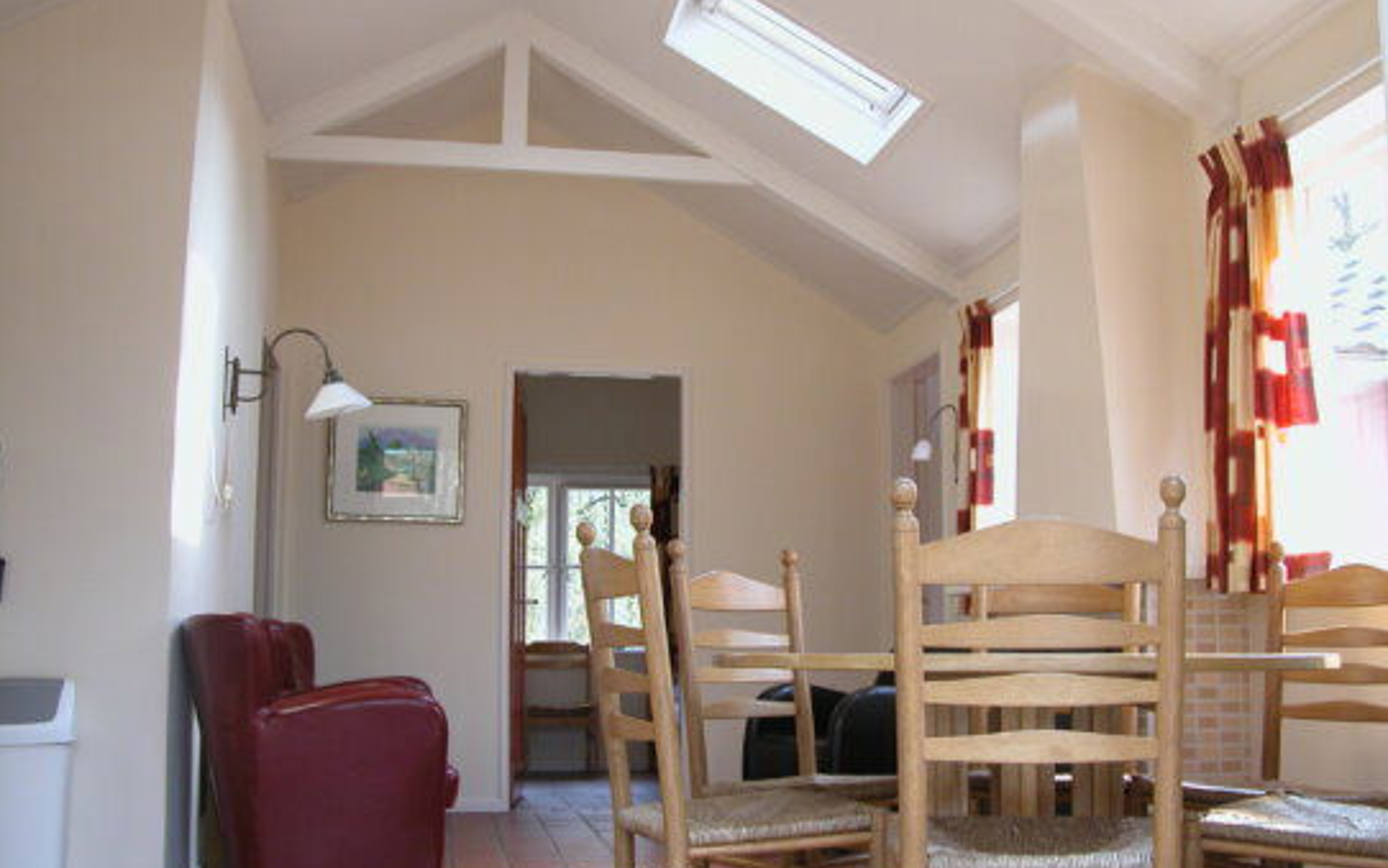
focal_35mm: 38
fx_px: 1438
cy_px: 465
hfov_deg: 51.5
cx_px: 727
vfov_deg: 33.6
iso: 100
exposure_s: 1/57.7
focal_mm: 8.9
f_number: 2.8
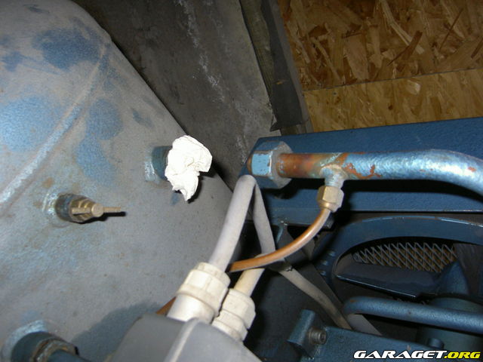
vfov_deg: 41.8
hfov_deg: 54.0
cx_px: 242
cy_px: 181
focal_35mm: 34
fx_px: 474
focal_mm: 5.6
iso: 100
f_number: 2.8
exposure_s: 1/60
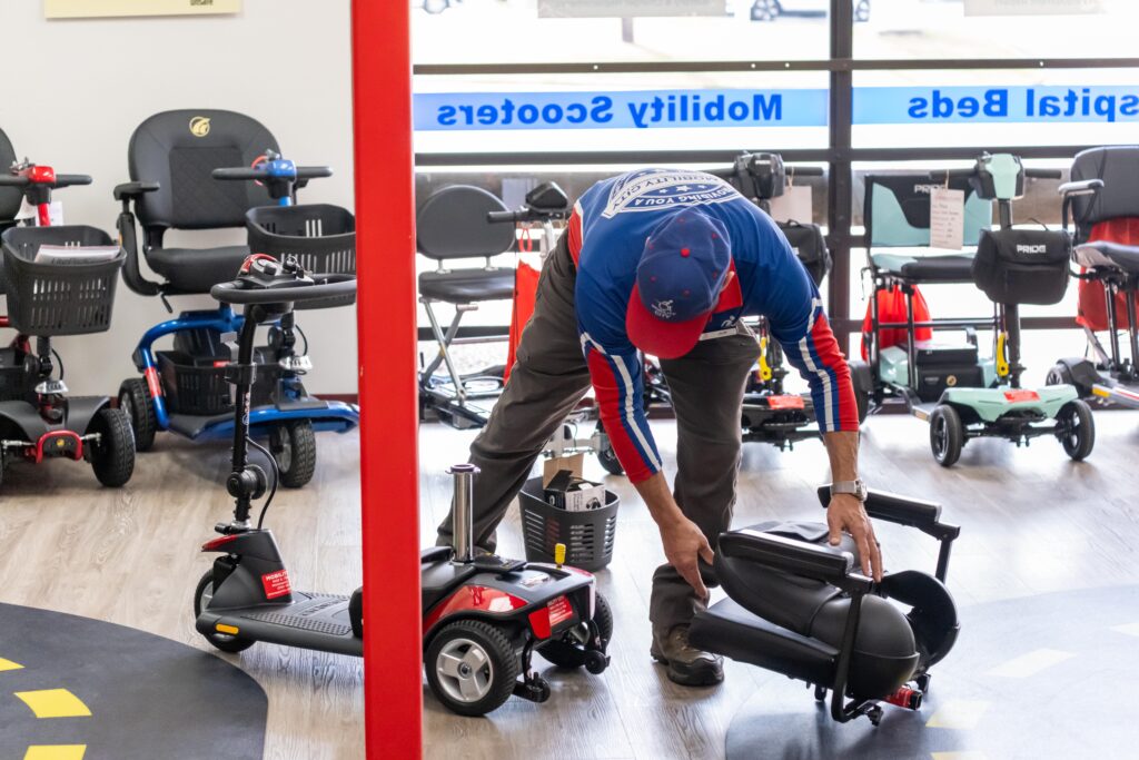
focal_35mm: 83
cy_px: 380
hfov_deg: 24.5
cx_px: 570
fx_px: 2626
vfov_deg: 16.5
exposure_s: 1/850
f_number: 3.5
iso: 3200
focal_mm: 55
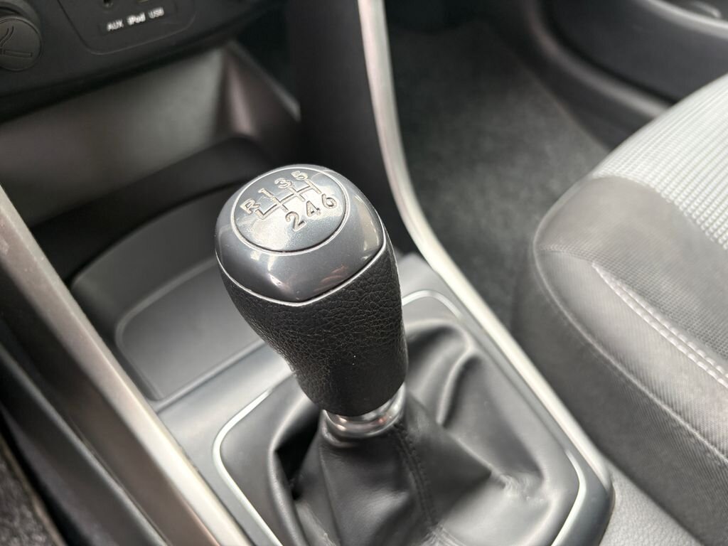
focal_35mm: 26
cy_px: 273
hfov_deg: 67.3
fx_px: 547
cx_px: 364
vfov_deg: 53.1
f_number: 1.6
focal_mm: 5.96
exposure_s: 1/60
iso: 250
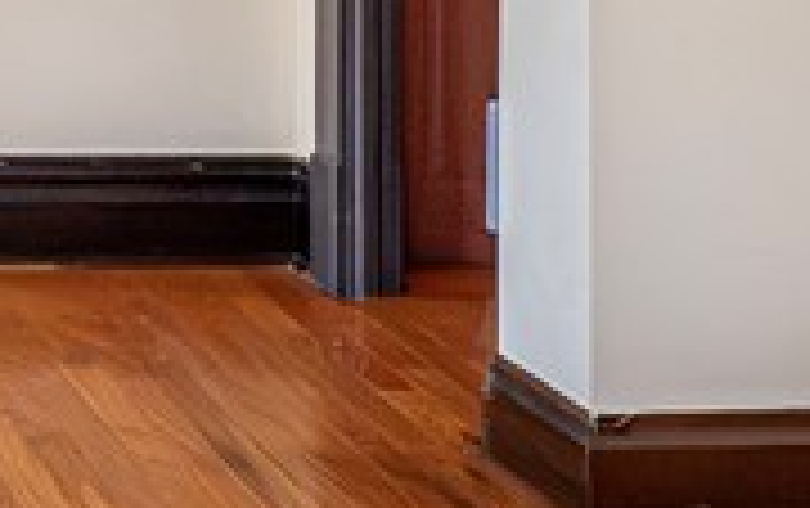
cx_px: -479
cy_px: -223
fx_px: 1901
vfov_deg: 14.4
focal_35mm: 86
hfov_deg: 20.0
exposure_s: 1/160
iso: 8000
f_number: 9
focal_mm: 14
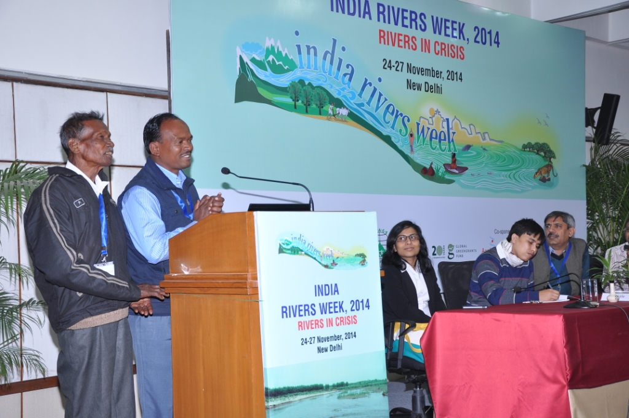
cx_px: 314
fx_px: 890
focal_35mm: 51
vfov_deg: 26.4
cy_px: 209
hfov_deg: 38.9
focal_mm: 34
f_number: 5.6
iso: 320
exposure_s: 1/80
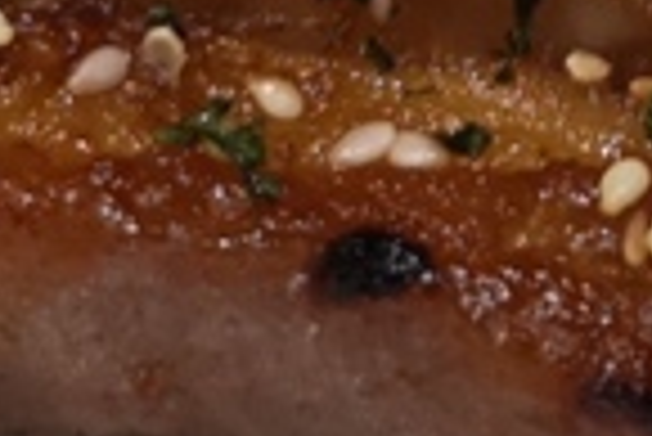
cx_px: 827
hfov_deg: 12.8
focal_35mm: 155
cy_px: -791
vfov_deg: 7.9
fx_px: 2810
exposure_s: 1/33.3
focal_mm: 3.95
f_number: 1.8
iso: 250
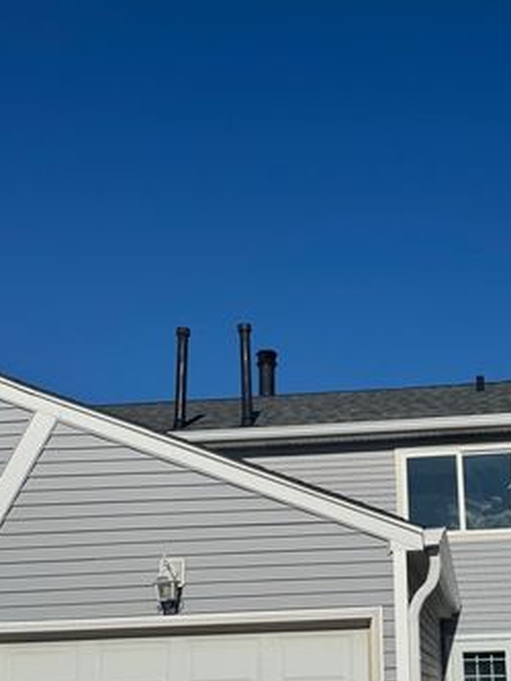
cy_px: 486
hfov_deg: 29.9
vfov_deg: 38.9
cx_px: 374
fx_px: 944
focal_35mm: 48
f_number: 1.78
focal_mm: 6.76
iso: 64
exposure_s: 1/12346
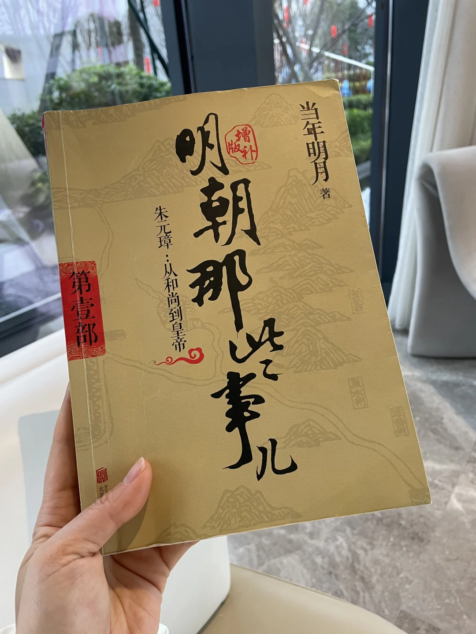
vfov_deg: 67.3
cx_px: 238
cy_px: 317
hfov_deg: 53.1
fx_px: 477
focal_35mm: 26
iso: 80
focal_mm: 4.2
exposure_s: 1/50
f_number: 1.6
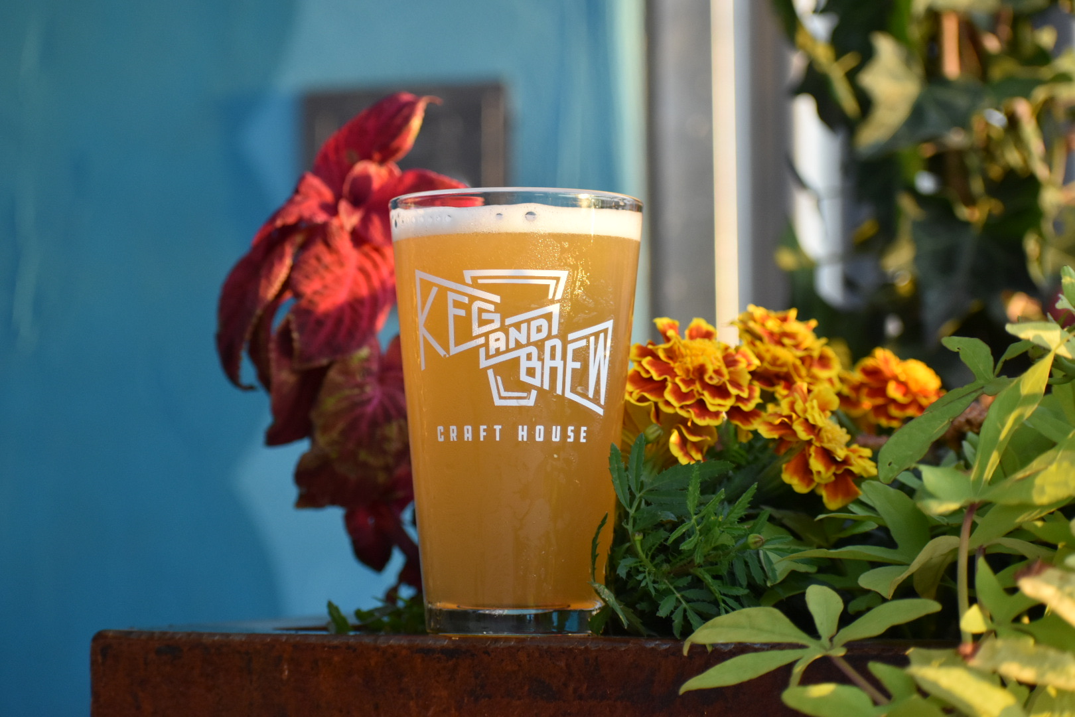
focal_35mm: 105
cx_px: 538
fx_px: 3135
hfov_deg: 19.5
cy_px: 358
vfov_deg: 13.0
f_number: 4.5
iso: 1000
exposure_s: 1/250
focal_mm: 70
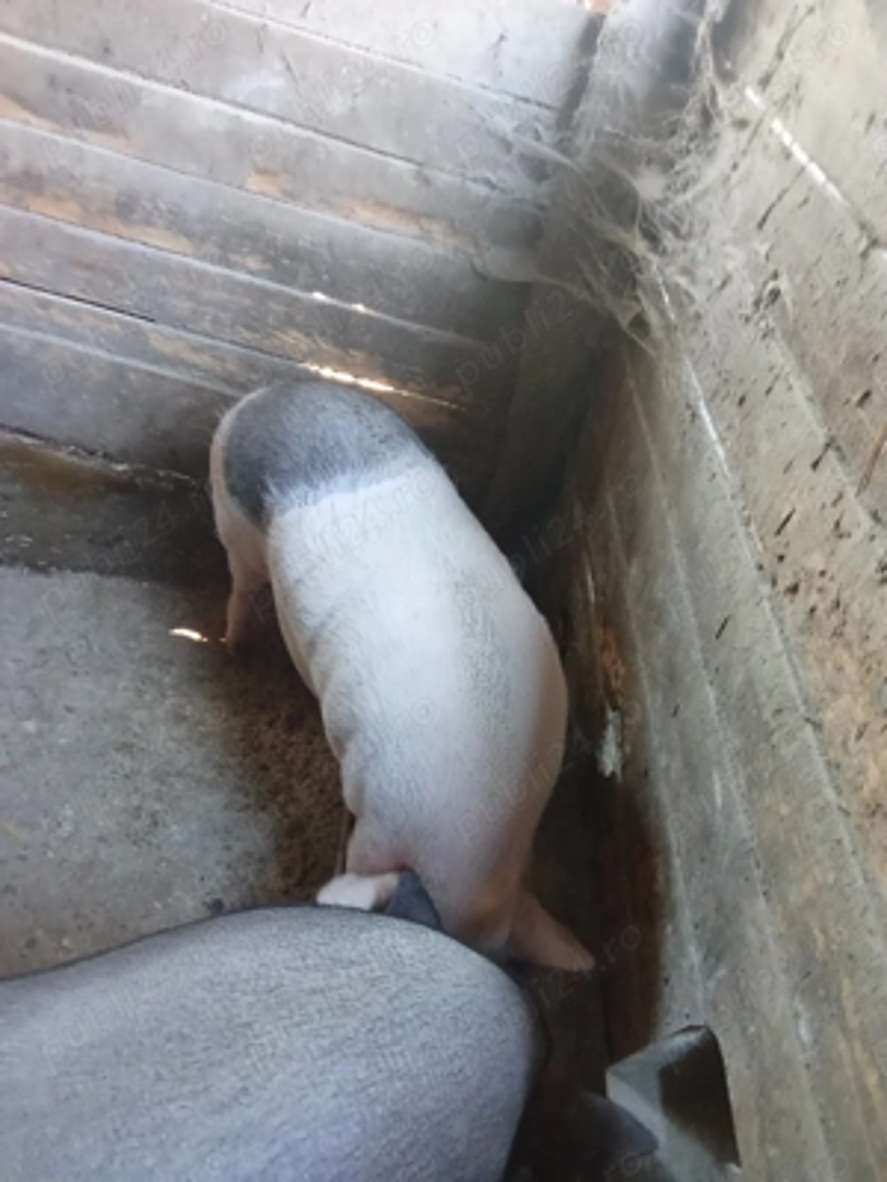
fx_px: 957
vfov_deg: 63.4
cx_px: 444
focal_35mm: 28
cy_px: 591
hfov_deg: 49.7
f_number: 2
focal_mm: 2.78
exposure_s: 1/25
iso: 800
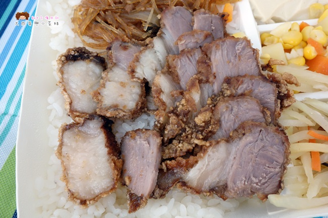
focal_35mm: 28
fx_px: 255
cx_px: 164
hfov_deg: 65.5
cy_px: 109
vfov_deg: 46.4
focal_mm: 10.4
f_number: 6.3
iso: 500
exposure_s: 1/30
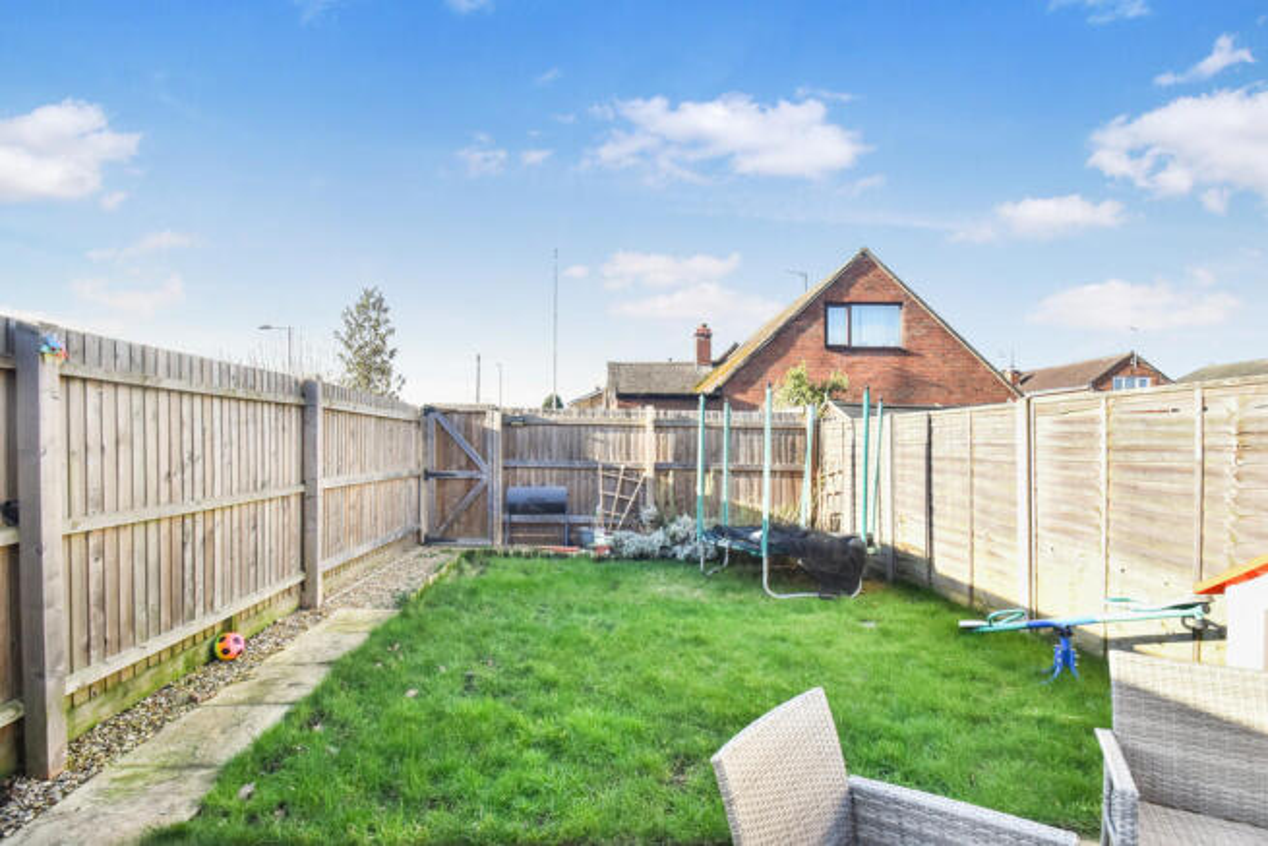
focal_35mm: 16
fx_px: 581
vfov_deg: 72.1
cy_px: 423
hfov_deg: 95.0
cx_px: 634
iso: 400
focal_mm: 11
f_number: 9
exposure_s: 1/160
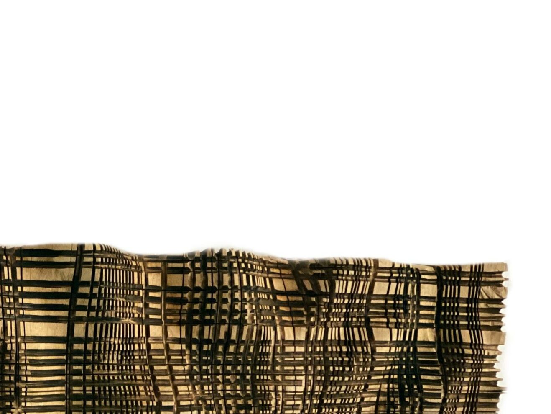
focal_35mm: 101
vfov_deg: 14.2
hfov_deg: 19.4
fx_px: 1608
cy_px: 508
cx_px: 174
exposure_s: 1/34
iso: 400
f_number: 2
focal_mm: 6
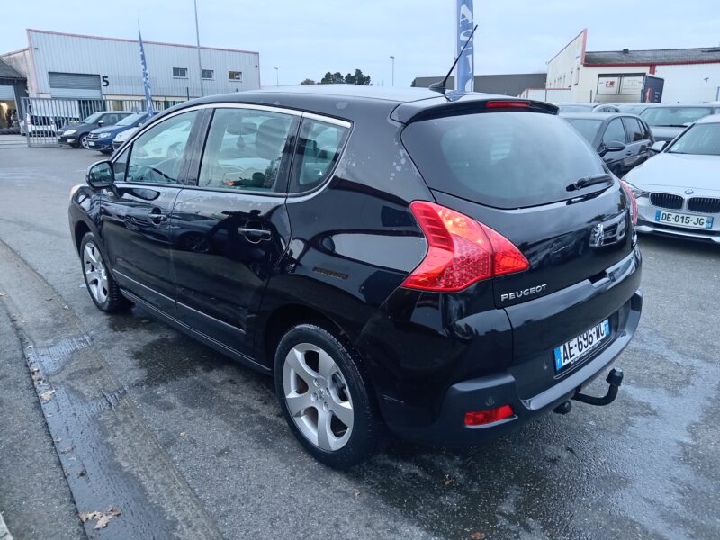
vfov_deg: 54.9
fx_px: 520
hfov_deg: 69.4
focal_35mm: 25
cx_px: 360
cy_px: 270
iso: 481
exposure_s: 1/25
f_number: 1.8
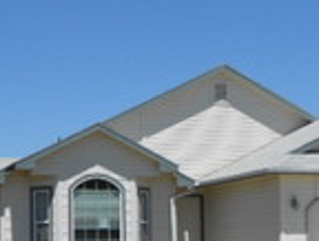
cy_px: 239
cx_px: 197
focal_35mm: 103
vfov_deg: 14.2
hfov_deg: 19.0
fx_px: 952
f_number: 4.2
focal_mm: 7.7
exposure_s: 1/1000
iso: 80
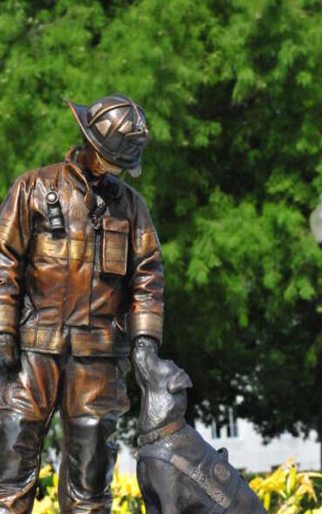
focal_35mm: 108
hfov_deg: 12.1
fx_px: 1515
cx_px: 113
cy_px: 344
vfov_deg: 19.2
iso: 6400
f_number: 20
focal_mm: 78
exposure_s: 1/1250
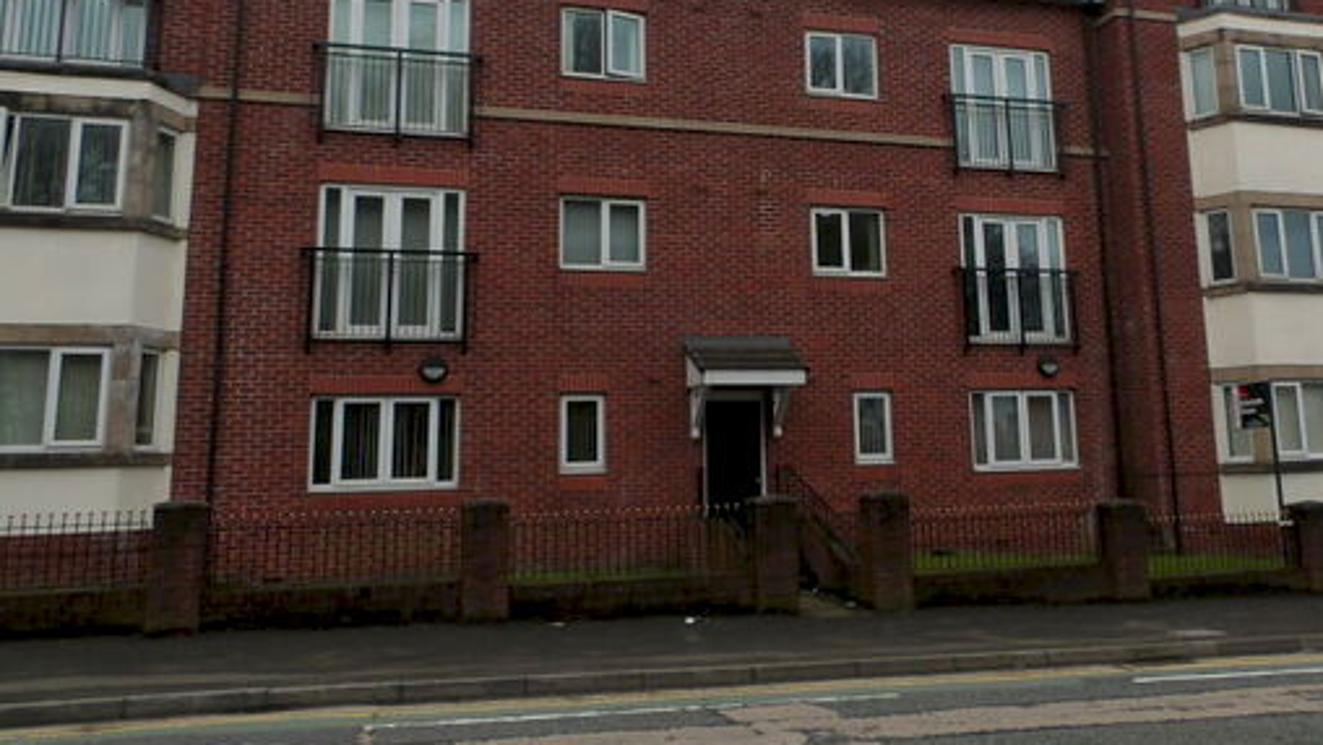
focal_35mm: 36
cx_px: 826
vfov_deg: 32.4
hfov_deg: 54.7
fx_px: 1263
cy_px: 210
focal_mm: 4.3
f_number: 4.1
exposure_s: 1/351
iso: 100
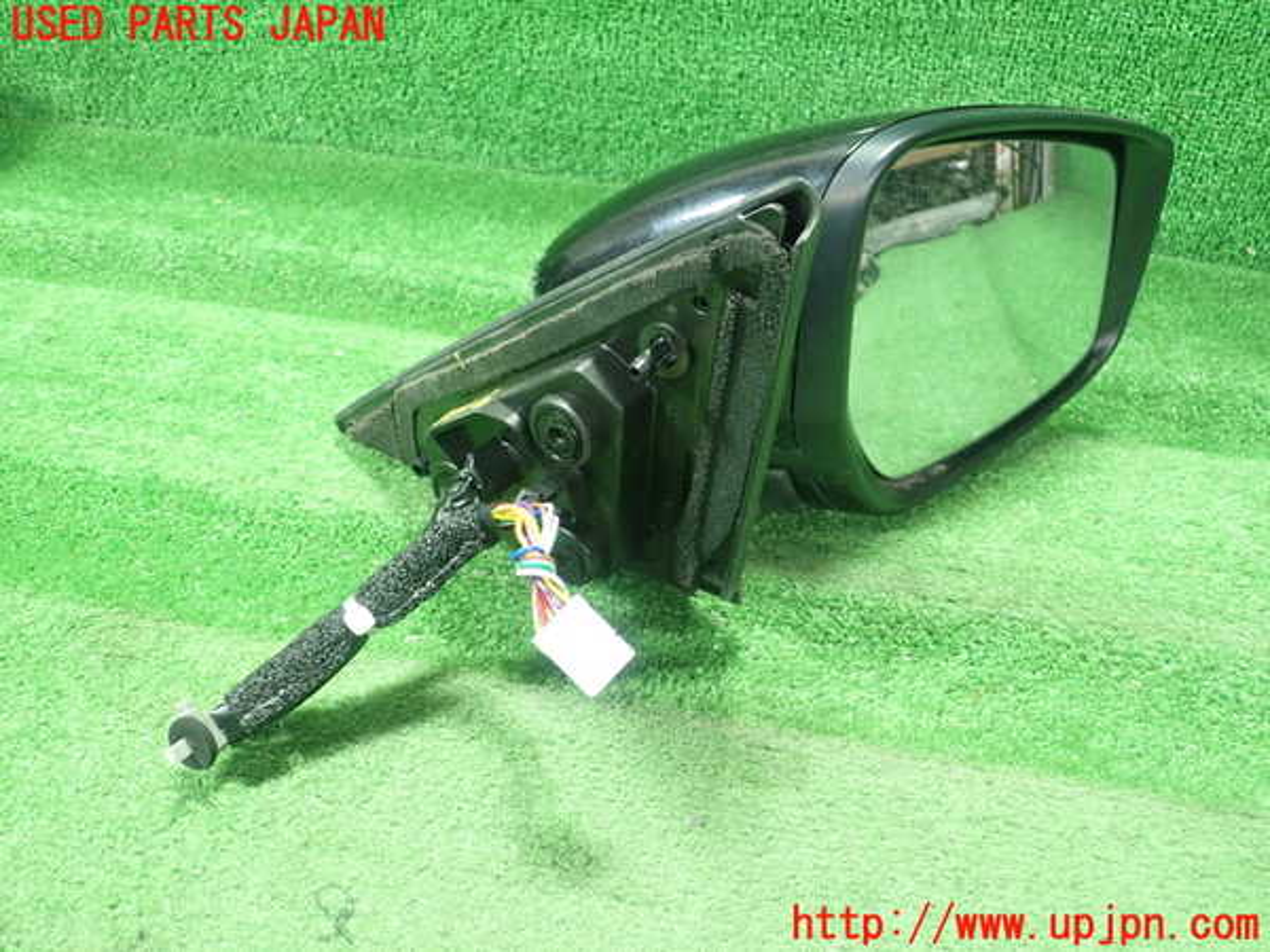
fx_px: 1101
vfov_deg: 46.8
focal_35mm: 30
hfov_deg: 60.0
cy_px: 476
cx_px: 635
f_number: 2.3
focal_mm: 5.5
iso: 800
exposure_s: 1/60
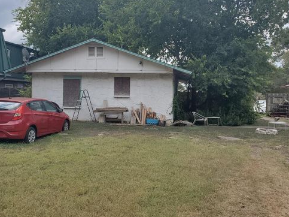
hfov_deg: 56.8
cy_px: 90
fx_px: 267
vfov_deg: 44.0
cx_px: 137
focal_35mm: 32
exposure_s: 1/1384
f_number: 2.4
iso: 50
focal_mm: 4.3
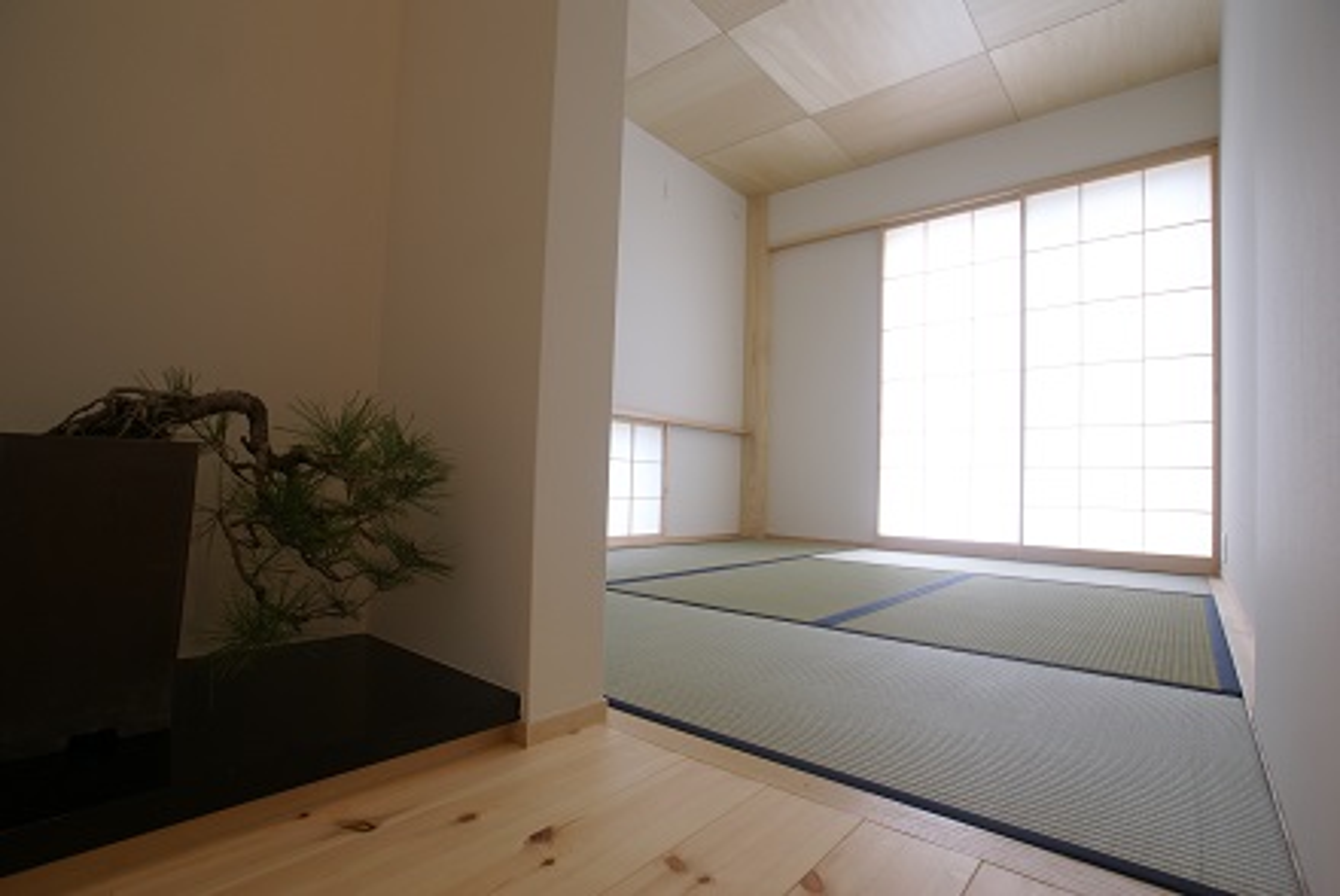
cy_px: 448
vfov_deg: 72.1
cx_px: 670
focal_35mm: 16
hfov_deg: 94.9
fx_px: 615
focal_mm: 11
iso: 100
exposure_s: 1/40
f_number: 4.5
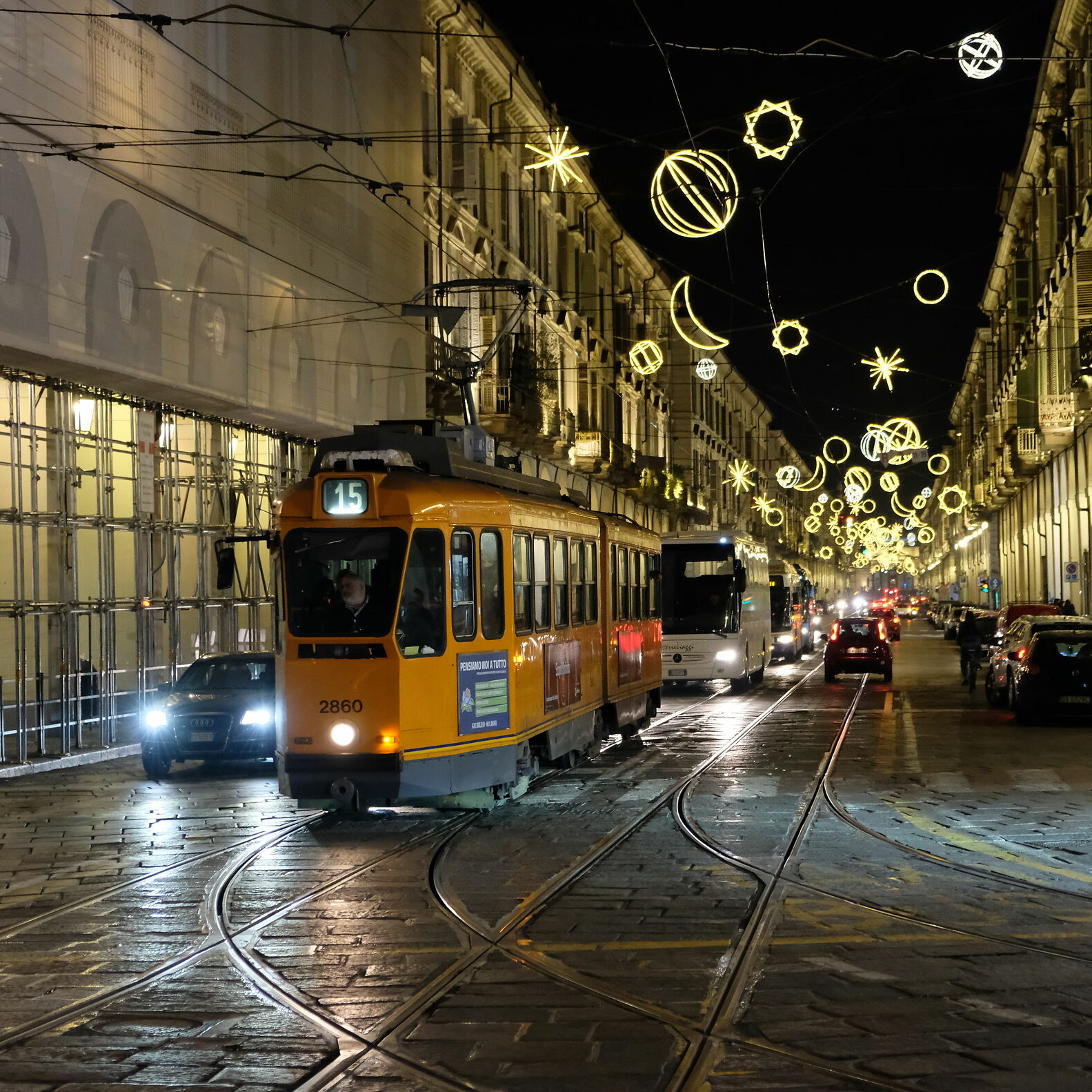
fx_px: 2712
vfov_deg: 22.8
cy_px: 544
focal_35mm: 76
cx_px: 508
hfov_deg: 22.8
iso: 3200
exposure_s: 1/56
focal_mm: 39
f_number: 3.6
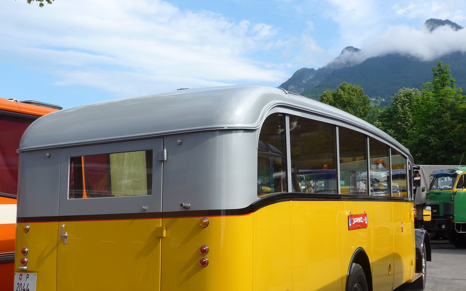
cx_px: 211
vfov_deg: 26.1
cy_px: 210
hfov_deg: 41.0
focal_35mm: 49
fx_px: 622
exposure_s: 1/1300
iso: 80
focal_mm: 7.5
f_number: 2.8
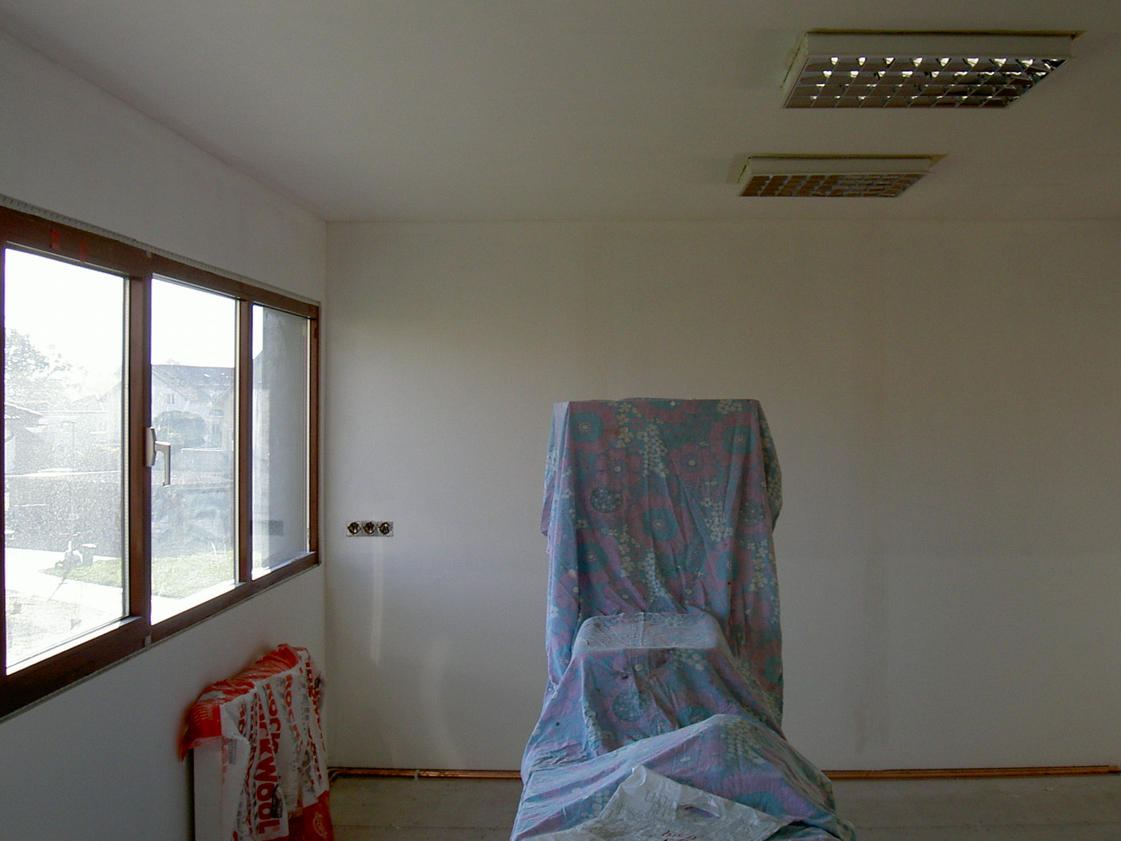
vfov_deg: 32.9
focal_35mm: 44
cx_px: 545
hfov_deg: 42.9
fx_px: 1425
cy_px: 413
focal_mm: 8
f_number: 4.7
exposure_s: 1/167
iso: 100
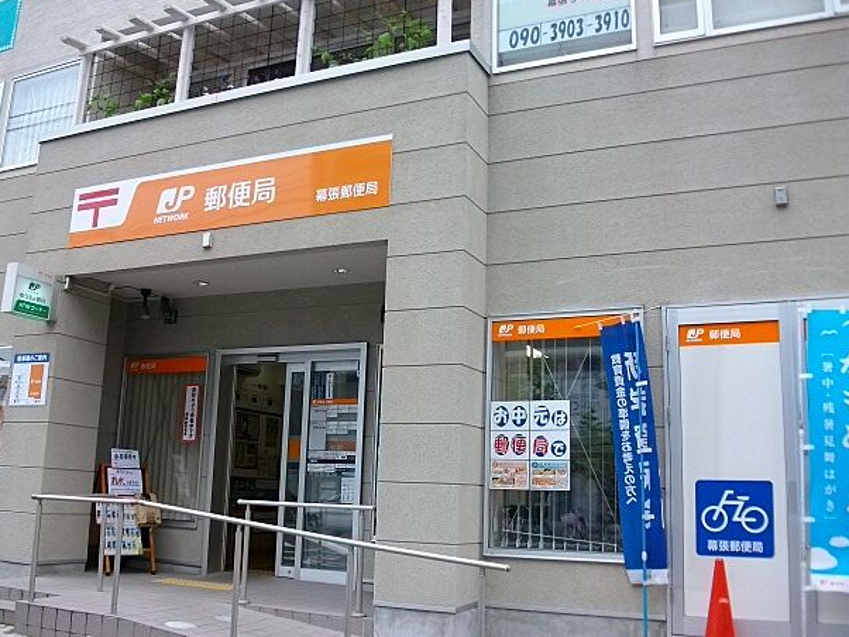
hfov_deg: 53.9
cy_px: 320
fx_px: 834
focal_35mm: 34
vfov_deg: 41.8
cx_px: 402
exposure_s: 1/183
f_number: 2.9
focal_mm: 5.7
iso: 80
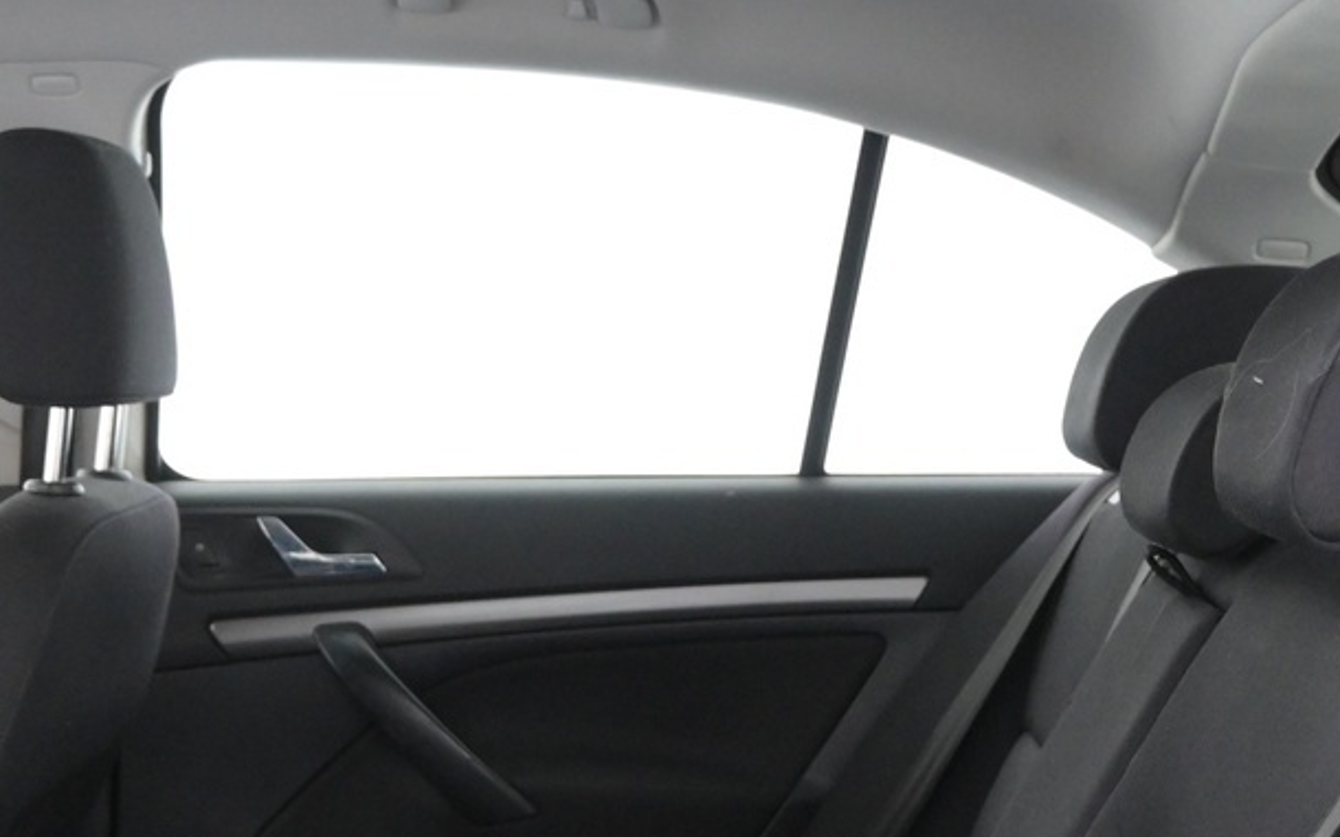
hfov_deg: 31.5
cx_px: 602
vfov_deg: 18.4
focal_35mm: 65
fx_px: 2373
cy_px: 1142
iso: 2500
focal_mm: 16
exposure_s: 1/50
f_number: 3.5
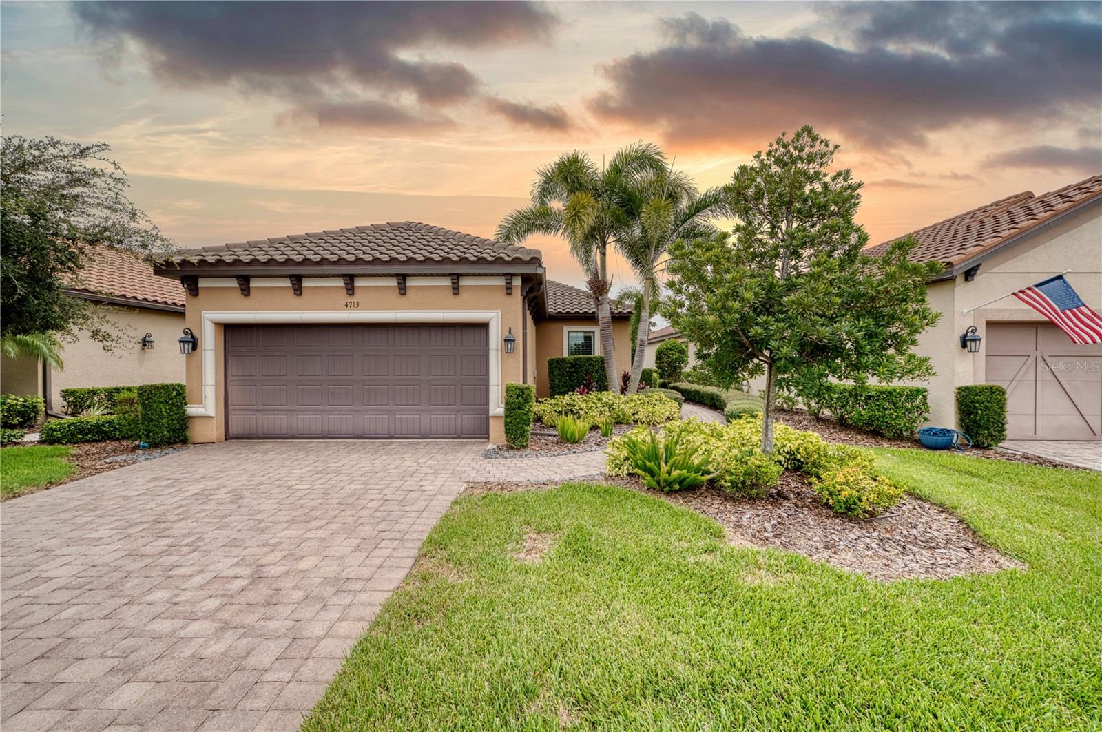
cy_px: 366
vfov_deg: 81.1
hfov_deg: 104.3
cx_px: 551
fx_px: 428
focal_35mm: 14
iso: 200
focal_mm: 14
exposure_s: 1/640
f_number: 8
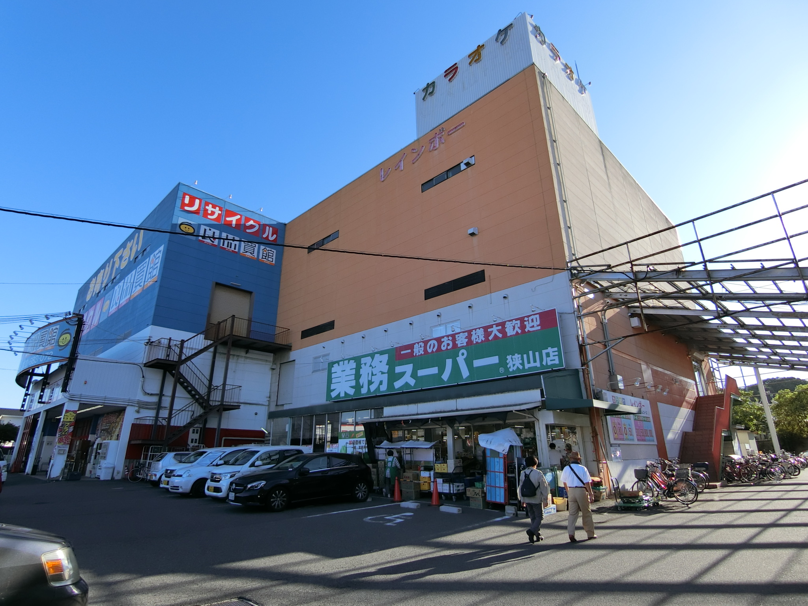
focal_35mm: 19
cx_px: 404
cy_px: 303
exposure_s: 1/1000
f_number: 2.7
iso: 80
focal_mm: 4.06
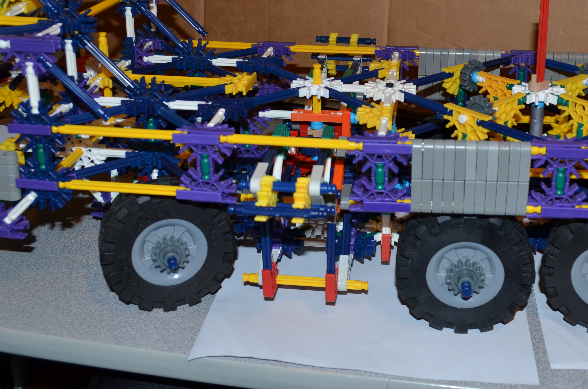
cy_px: 108
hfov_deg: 43.5
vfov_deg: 29.4
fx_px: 733
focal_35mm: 45
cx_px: 350
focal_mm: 18
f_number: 5.6
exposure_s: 1/30
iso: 200
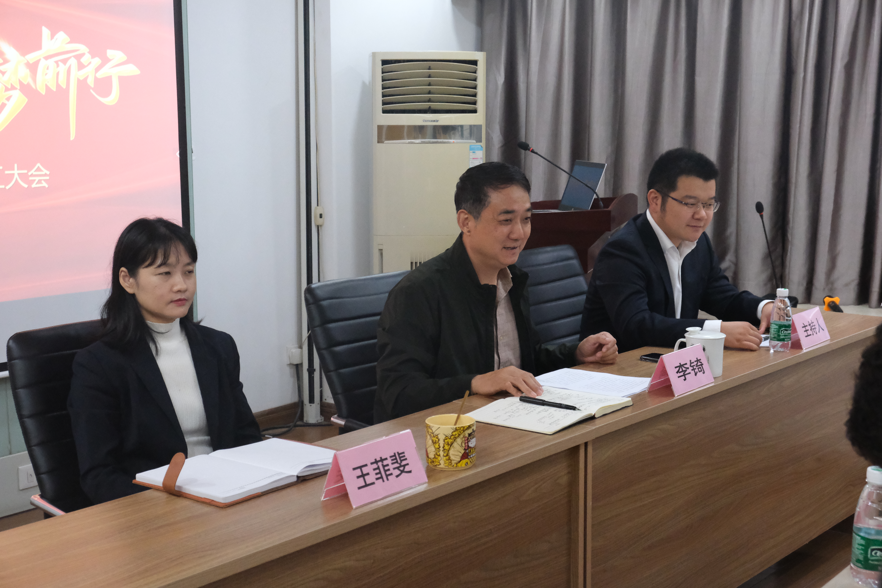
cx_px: 441
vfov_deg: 28.6
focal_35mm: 47
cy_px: 294
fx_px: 1151
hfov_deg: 41.9
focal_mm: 31.5
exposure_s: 1/220
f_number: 5.6
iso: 10000
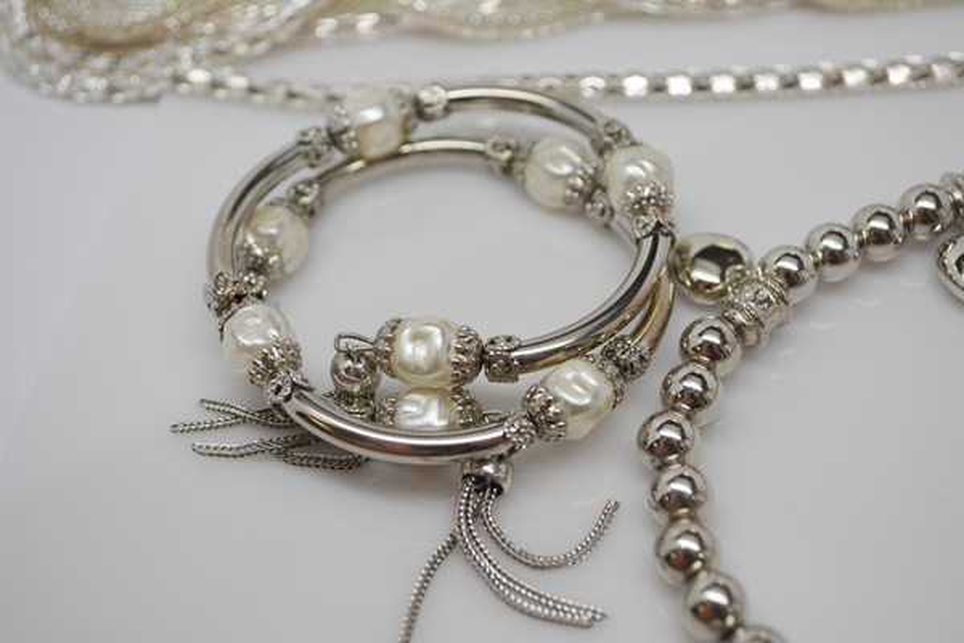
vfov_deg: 23.8
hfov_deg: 35.1
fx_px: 1526
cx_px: 482
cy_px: 322
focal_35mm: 57
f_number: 5.6
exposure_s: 1/125
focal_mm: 38
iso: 360
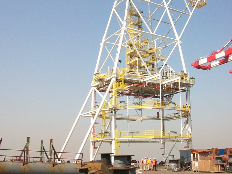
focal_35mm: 44
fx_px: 295
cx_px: 137
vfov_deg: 32.8
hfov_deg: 42.8
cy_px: 77
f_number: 5.5
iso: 64
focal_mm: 5.7
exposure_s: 1/320
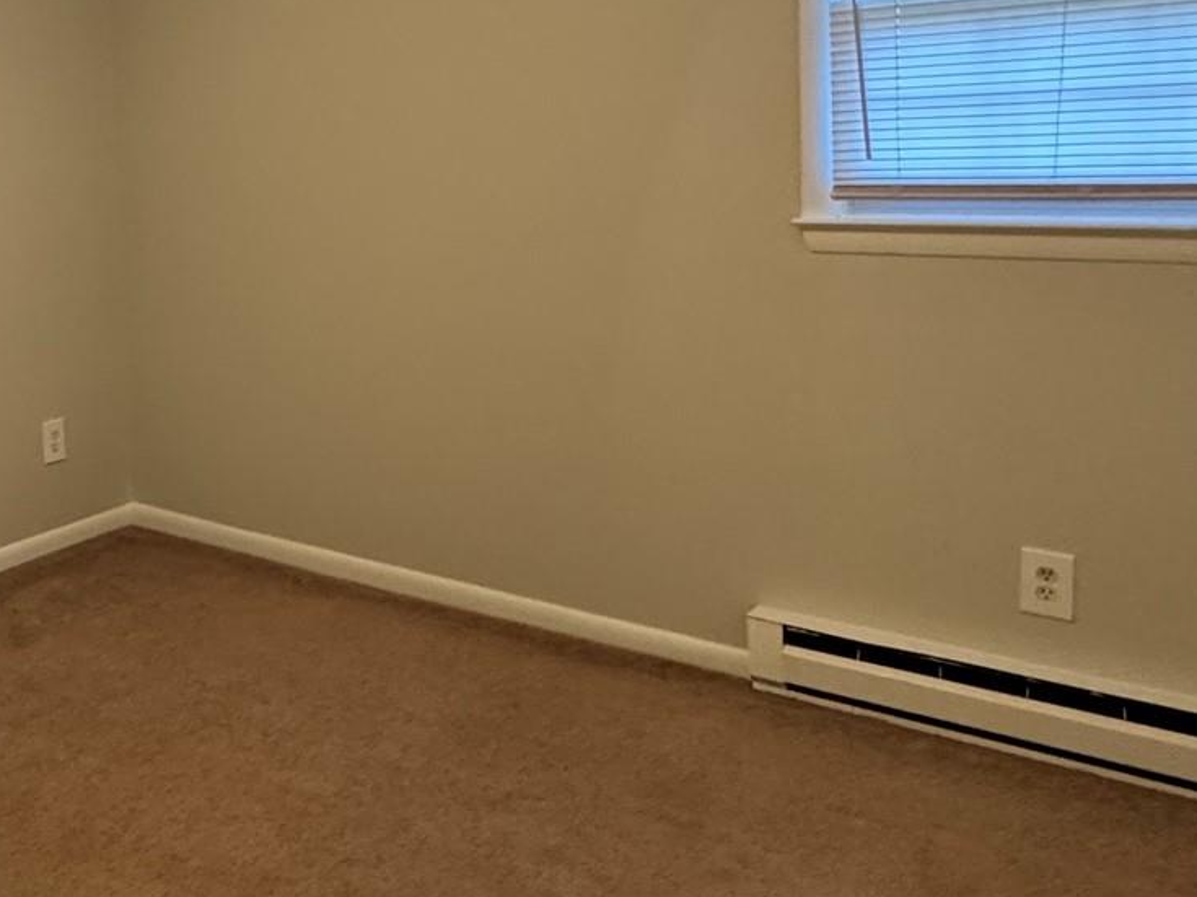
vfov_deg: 35.8
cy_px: 199
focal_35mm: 39
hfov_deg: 43.1
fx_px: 1348
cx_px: 86
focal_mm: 2.22
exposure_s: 1/60
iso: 500
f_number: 2.2
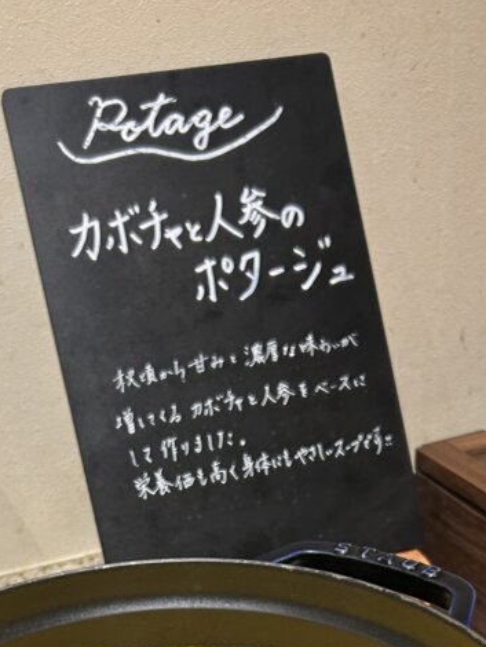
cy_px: 692
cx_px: 169
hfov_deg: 24.7
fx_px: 1103
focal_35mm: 59
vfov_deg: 29.8
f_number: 1.5
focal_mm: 5.7
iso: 125
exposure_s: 1/50
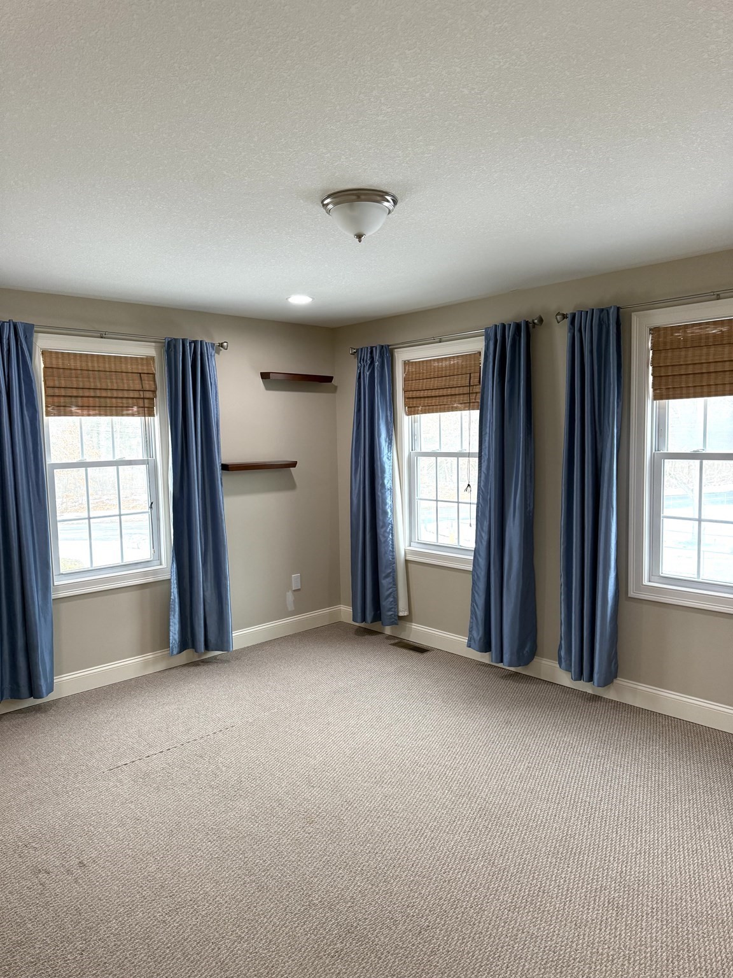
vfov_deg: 71.6
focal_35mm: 24
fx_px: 678
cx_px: 366
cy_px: 489
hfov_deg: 56.8
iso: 200
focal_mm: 6.76
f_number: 1.78
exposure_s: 1/187
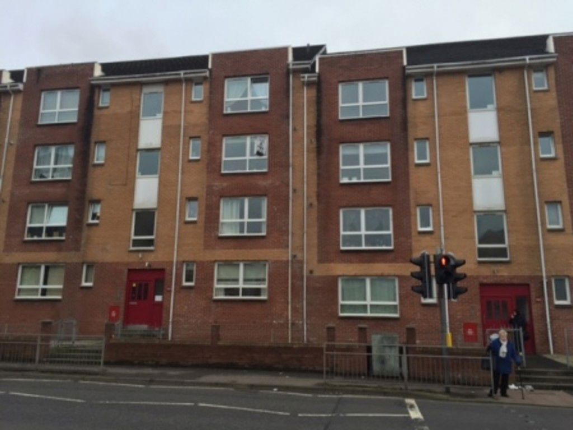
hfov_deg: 61.7
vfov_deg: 48.2
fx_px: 480
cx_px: 286
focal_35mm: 29
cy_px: 215
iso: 32
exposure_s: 1/100
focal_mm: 4.15
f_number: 2.2
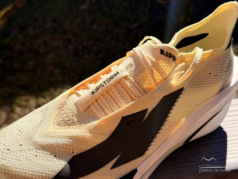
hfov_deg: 39.7
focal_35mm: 48
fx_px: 330
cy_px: 90
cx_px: 119
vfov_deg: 30.3
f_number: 1.78
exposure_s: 1/3378
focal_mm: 6.76
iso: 64
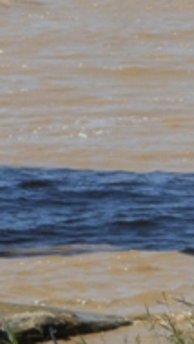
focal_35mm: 349
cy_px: -27
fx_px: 3189
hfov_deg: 3.5
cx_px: 134
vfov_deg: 6.2
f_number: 4.4
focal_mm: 13.6
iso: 80
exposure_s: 1/800
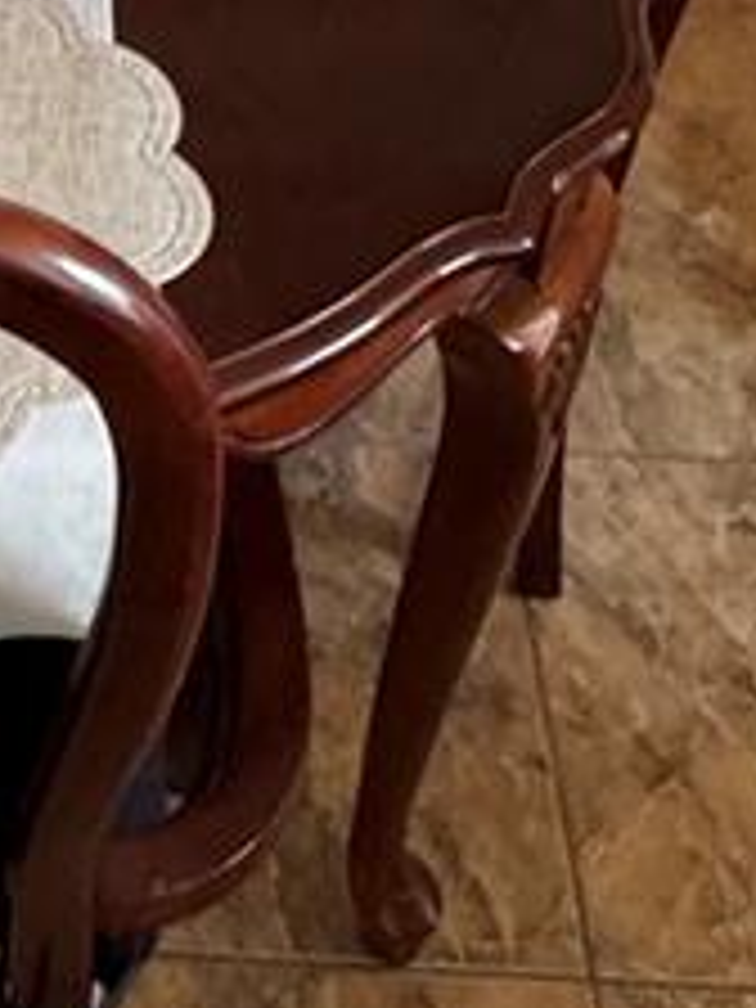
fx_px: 2184
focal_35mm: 75
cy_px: -184
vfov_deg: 23.8
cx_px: 0
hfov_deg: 19.1
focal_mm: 2.22
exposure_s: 1/60
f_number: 2.2
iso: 640
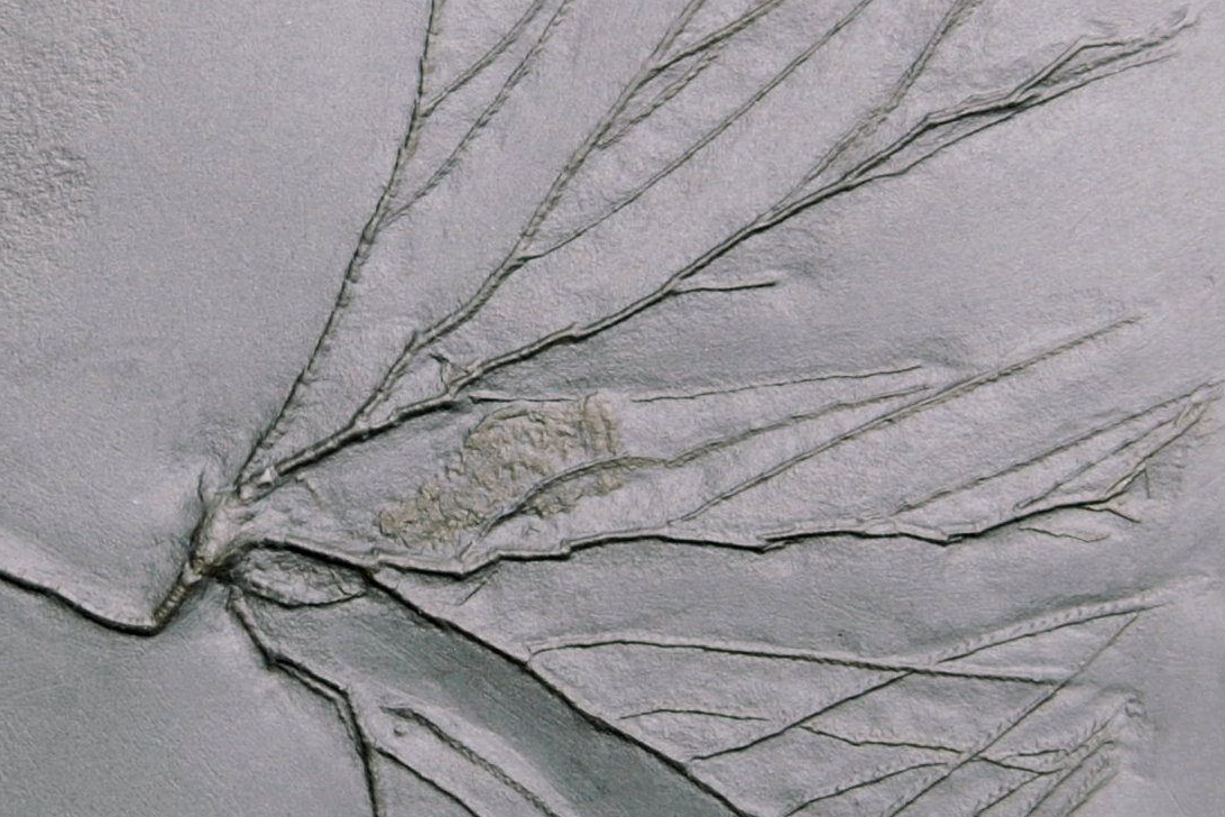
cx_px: 574
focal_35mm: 103
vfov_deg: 13.3
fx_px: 3505
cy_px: 478
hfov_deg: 19.8
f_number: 5
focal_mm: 50
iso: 100
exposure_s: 1/15
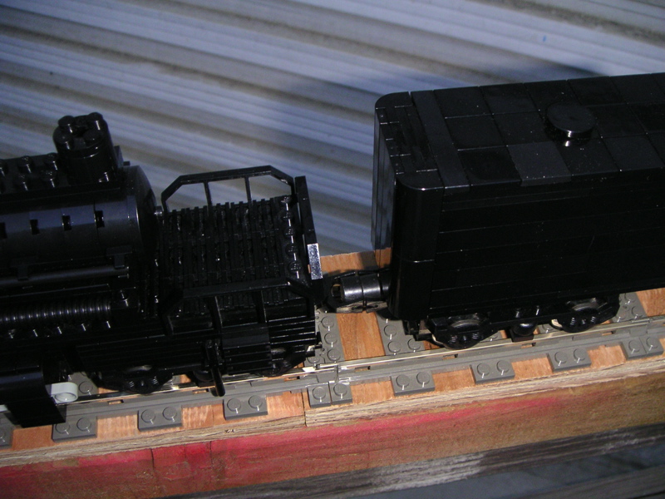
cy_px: 250
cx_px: 332
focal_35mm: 38
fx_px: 730
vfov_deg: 37.7
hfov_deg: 49.0
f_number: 6.7
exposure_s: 1/45
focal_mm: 6
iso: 160
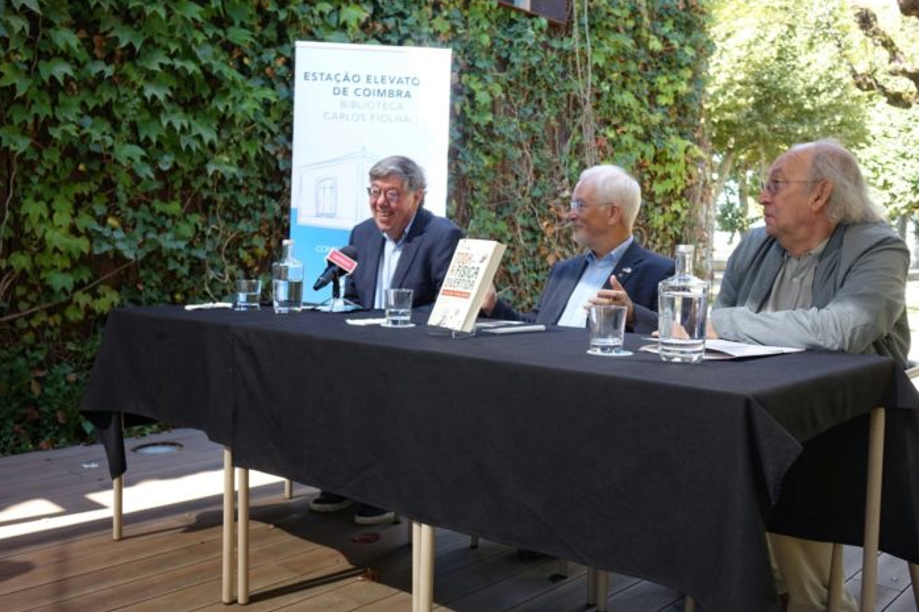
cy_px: 312
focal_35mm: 33
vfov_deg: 39.9
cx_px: 460
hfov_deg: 57.2
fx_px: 842
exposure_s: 1/100
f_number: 2.8
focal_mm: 11.8
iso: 125
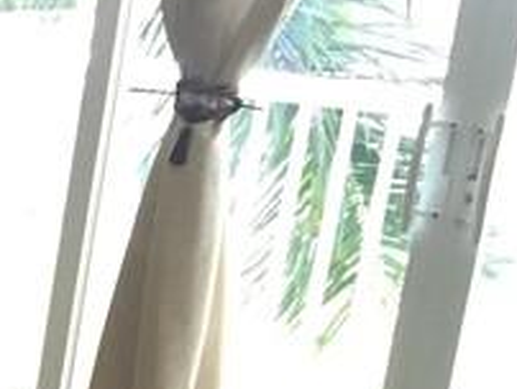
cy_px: 632
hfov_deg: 11.1
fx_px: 2198
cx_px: -742
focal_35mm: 147
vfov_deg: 9.7
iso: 50
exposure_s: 1/30
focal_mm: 4.15
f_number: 2.2
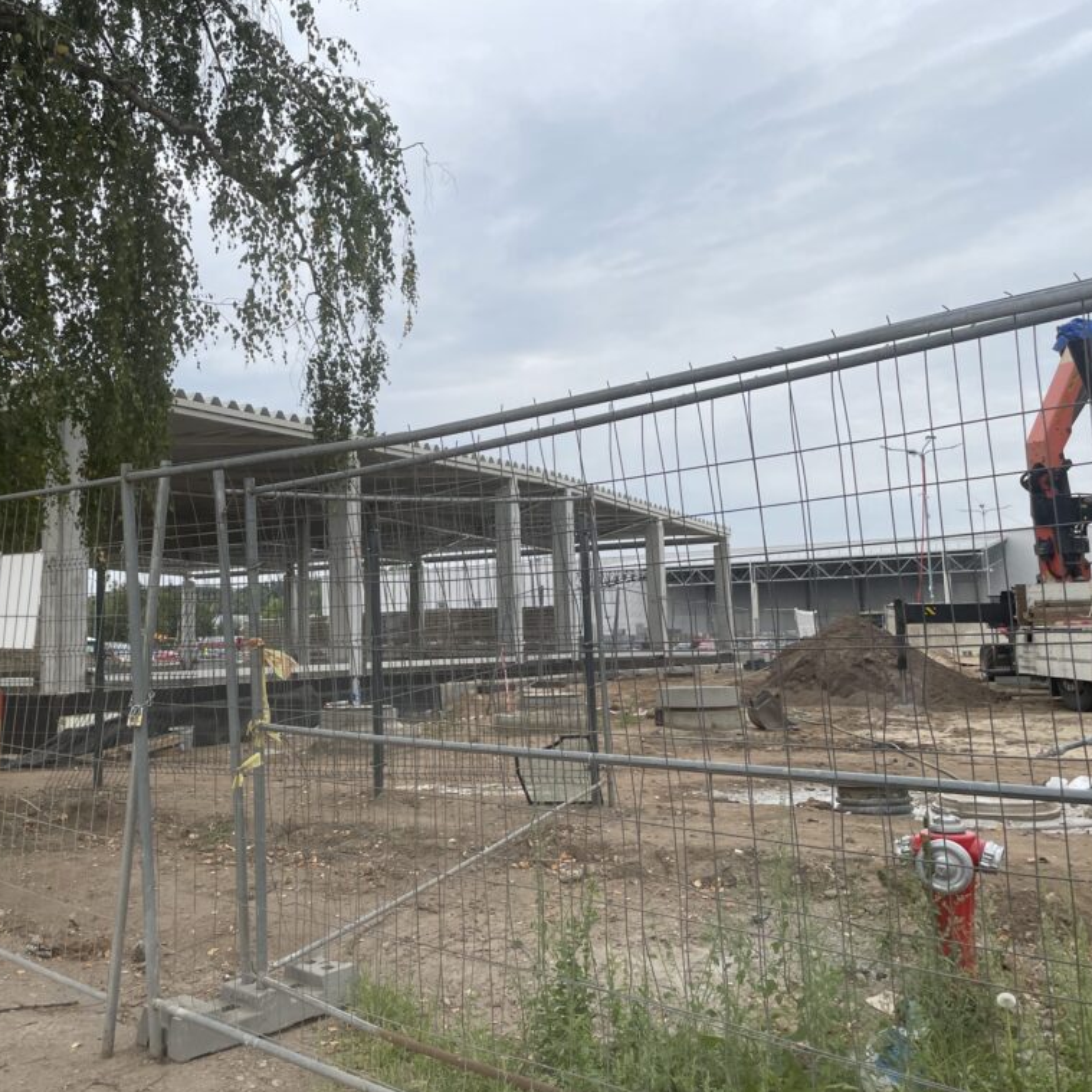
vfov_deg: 52.5
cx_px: 460
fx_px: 1106
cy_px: 547
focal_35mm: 31
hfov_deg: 52.3
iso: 32
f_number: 1.6
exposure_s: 1/2304
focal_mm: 4.2
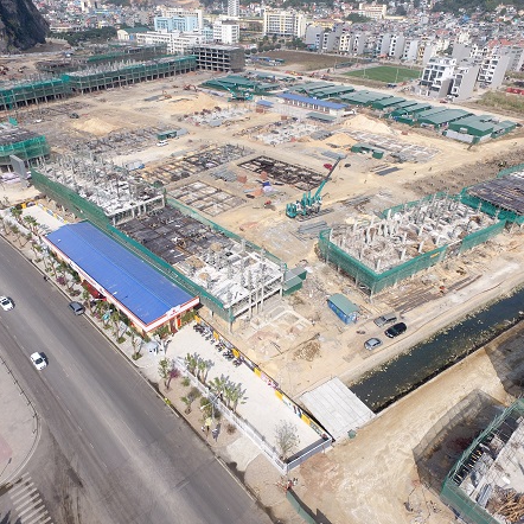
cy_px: 260
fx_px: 411
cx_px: 254
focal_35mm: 24
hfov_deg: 65.0
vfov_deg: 65.0
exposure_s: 1/929
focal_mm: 3.61
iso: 100
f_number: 2.8
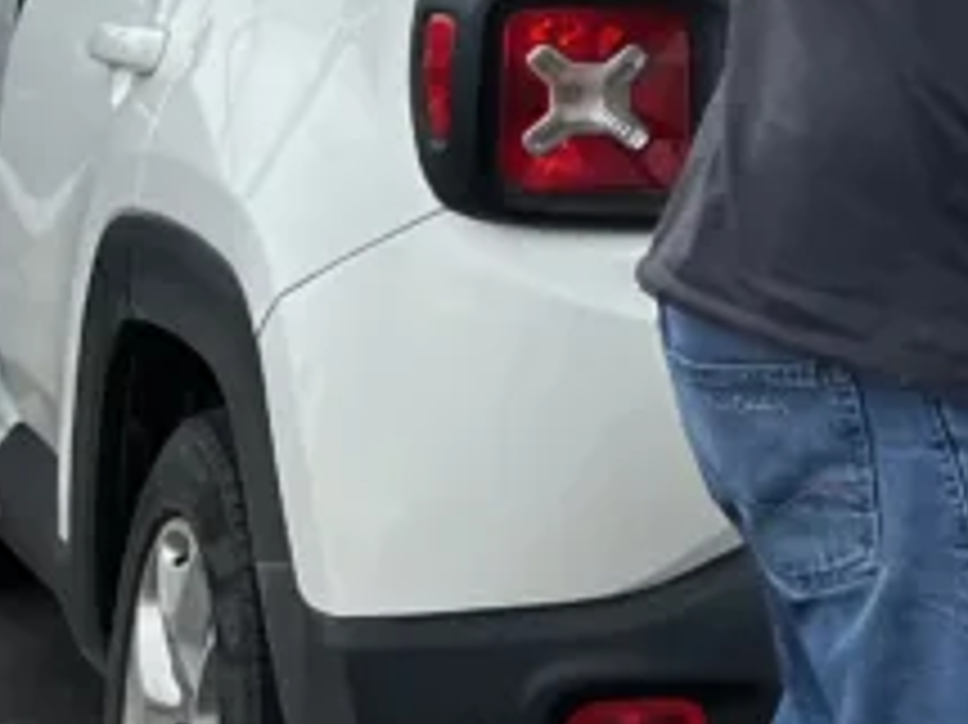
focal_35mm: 124
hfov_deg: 13.8
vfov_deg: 11.5
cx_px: 1855
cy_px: -310
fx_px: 3466
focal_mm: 5.1
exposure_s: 1/3215
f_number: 1.6
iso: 50
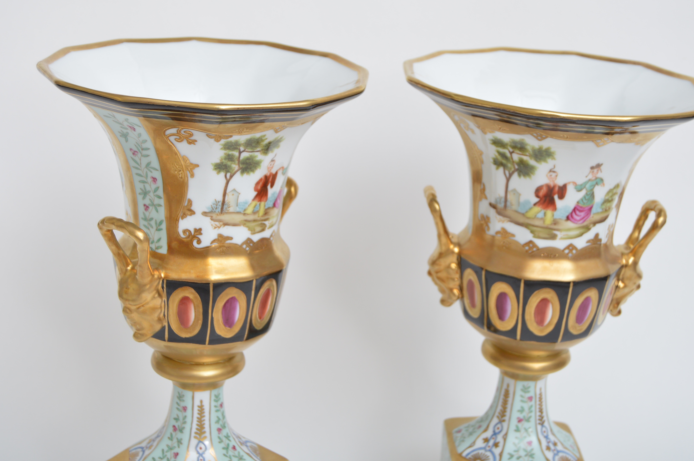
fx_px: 1252
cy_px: 226
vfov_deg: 20.9
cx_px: 337
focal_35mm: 65
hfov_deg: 31.0
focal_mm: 38
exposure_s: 1/200
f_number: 4.8
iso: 200
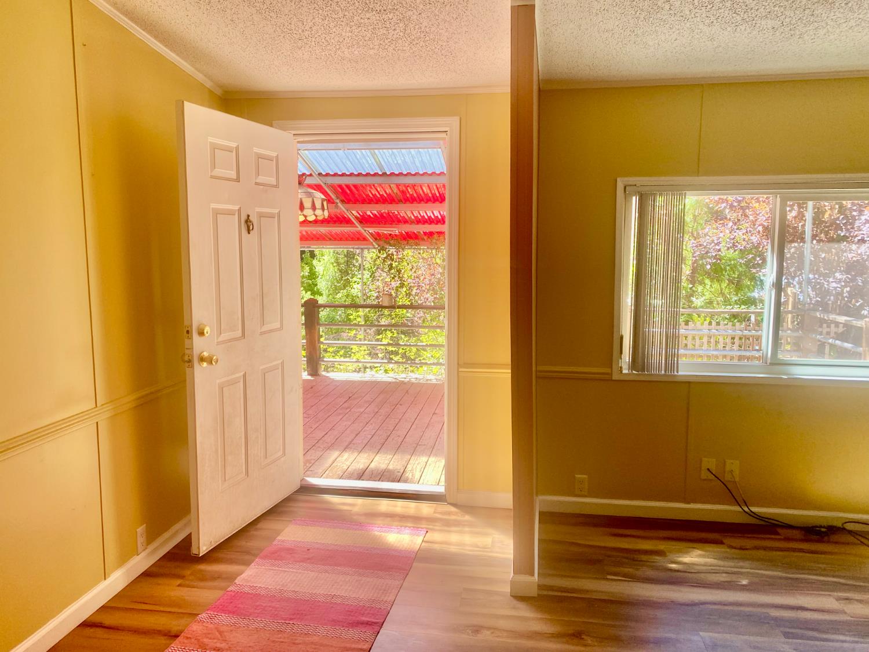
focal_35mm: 26
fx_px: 653
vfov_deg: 53.1
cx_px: 434
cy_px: 326
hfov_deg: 67.3
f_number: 1.8
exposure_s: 1/122
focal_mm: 4.25
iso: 40
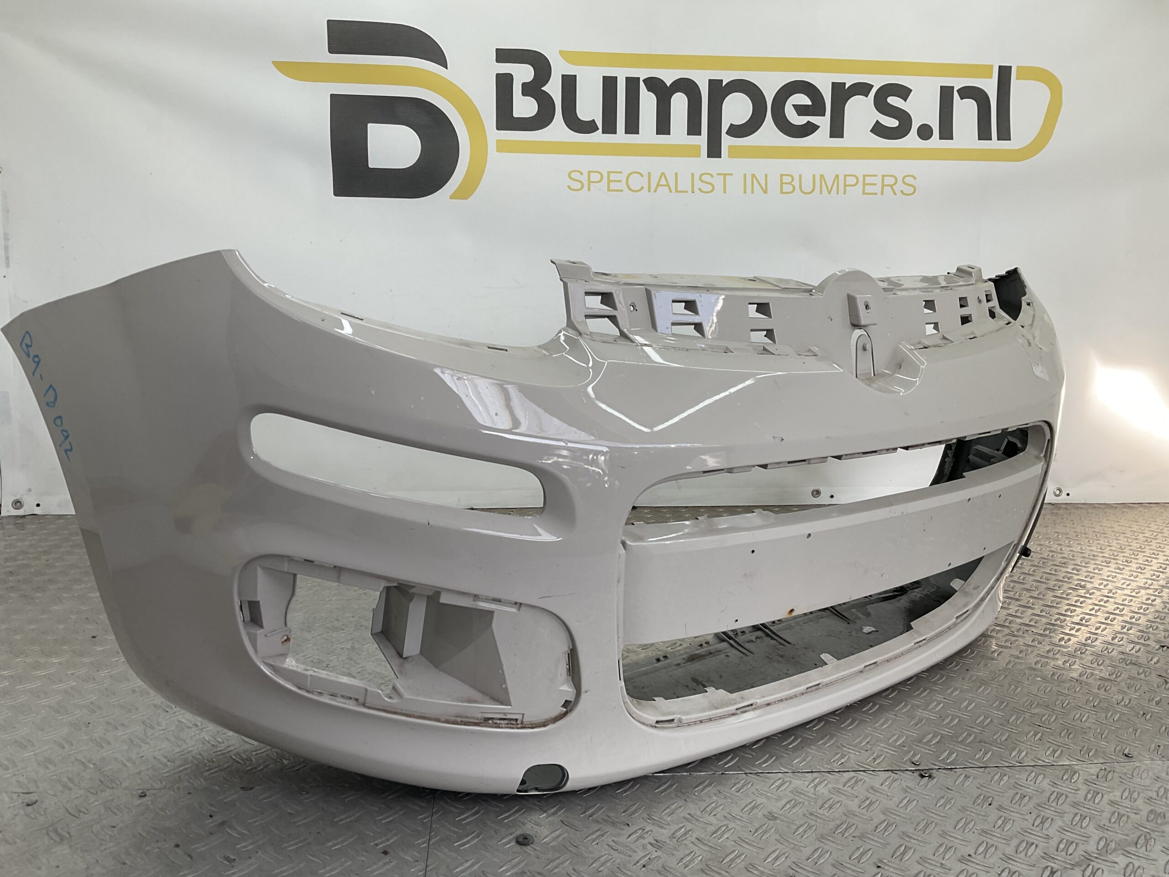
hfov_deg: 61.7
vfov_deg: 48.2
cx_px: 584
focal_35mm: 29
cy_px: 438
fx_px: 979
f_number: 1.8
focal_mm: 3
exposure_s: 1/202
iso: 16
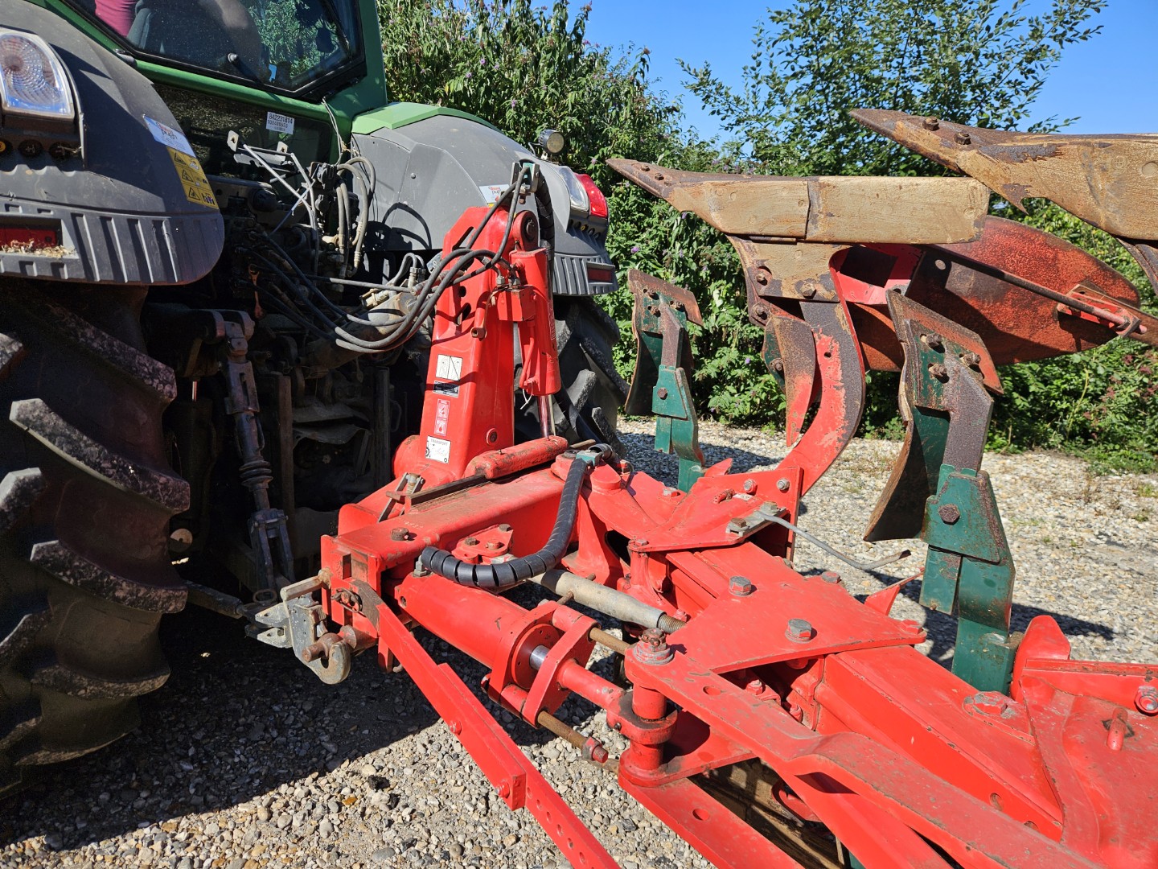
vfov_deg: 58.9
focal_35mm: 23
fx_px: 769
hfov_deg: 73.9
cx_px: 579
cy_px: 434
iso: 25
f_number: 1.8
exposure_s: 1/1610
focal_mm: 5.4
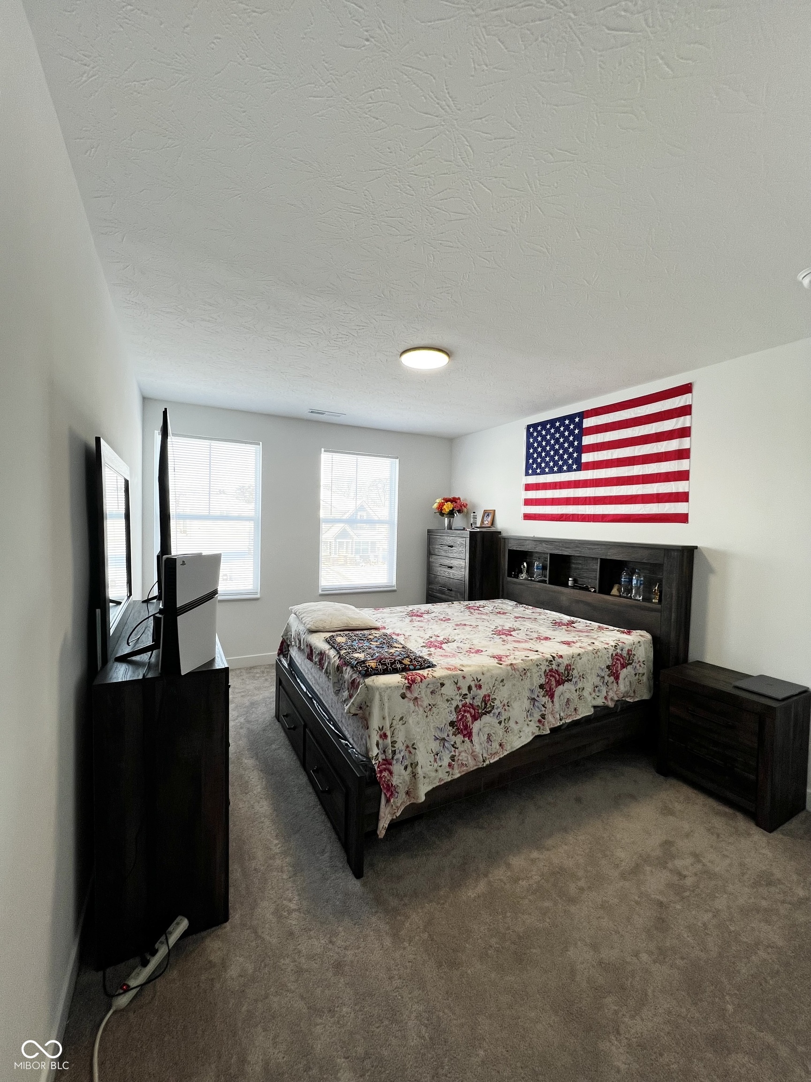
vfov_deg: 106.2
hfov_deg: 89.9
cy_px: 541
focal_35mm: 13
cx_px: 406
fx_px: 406
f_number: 1.8
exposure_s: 1/120
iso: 50
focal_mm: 1.57
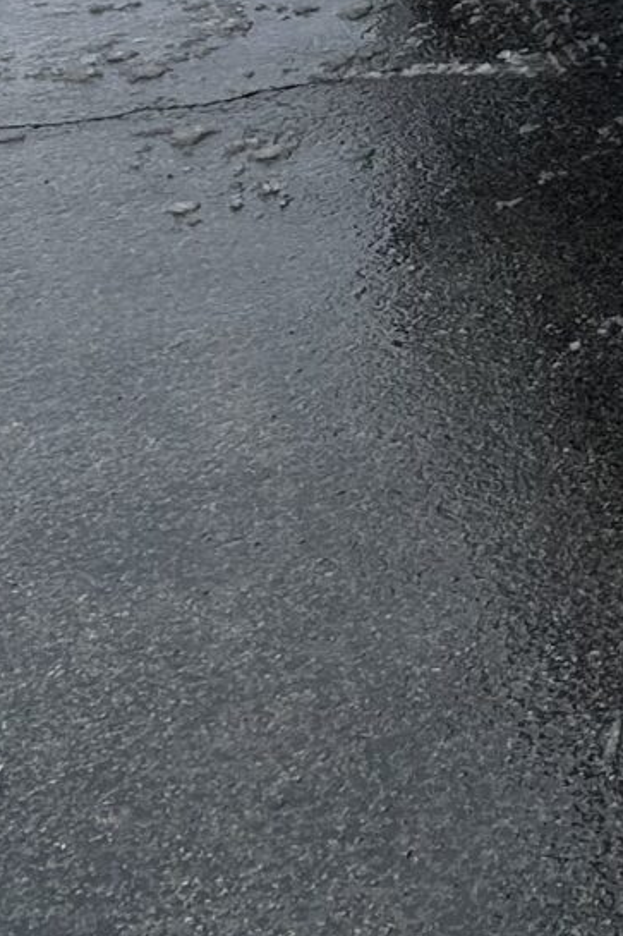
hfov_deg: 10.0
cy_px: -431
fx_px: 3299
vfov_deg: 15.1
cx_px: 1272
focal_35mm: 127
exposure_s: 1/2165
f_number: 1.5
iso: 50
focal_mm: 5.7
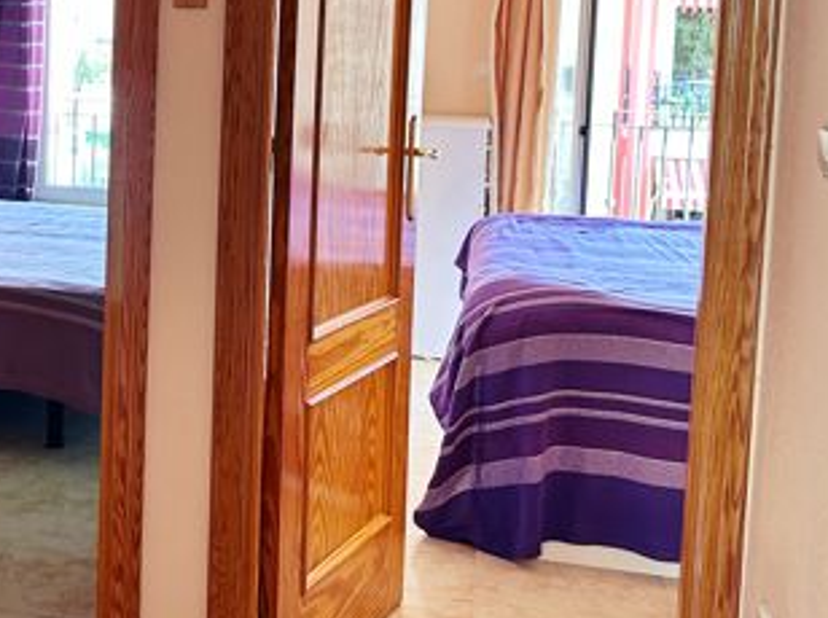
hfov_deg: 33.2
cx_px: 87
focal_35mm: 55
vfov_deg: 26.1
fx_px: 1314
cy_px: 134
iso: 200
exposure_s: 1/121
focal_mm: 6.86
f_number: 1.78
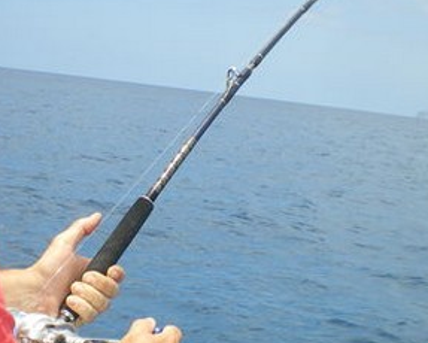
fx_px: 976
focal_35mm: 77
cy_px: 154
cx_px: 170
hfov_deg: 24.7
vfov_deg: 19.9
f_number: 4.6
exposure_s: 1/500
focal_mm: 6.3
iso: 50
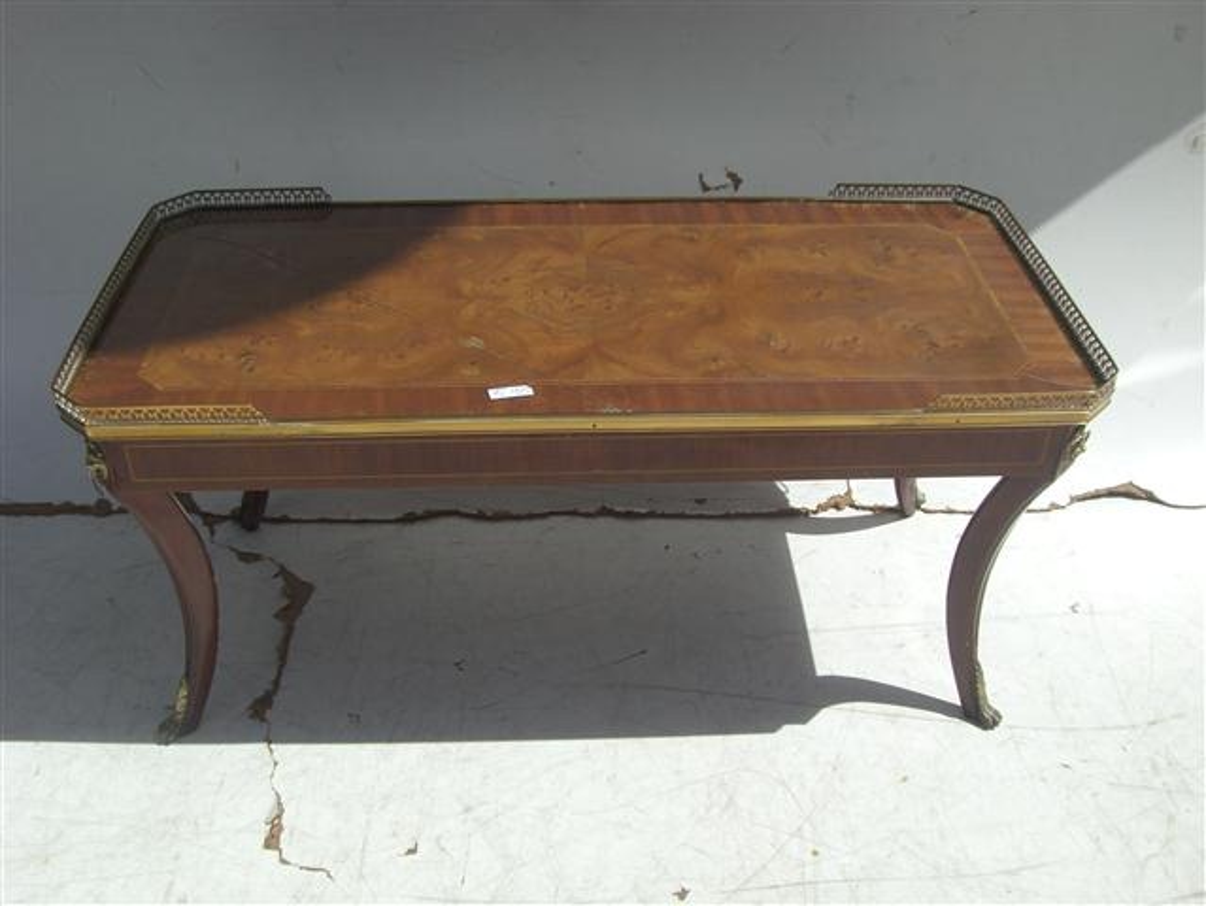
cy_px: 453
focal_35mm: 38
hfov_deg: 49.0
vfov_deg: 37.8
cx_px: 603
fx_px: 1325
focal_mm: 6.2
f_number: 4.3
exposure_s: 1/1250
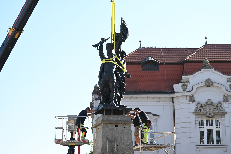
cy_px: 77
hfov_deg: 27.0
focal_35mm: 75
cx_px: 116
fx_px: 481
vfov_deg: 18.2
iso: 640
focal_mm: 75
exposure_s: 1/5000
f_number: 2.8
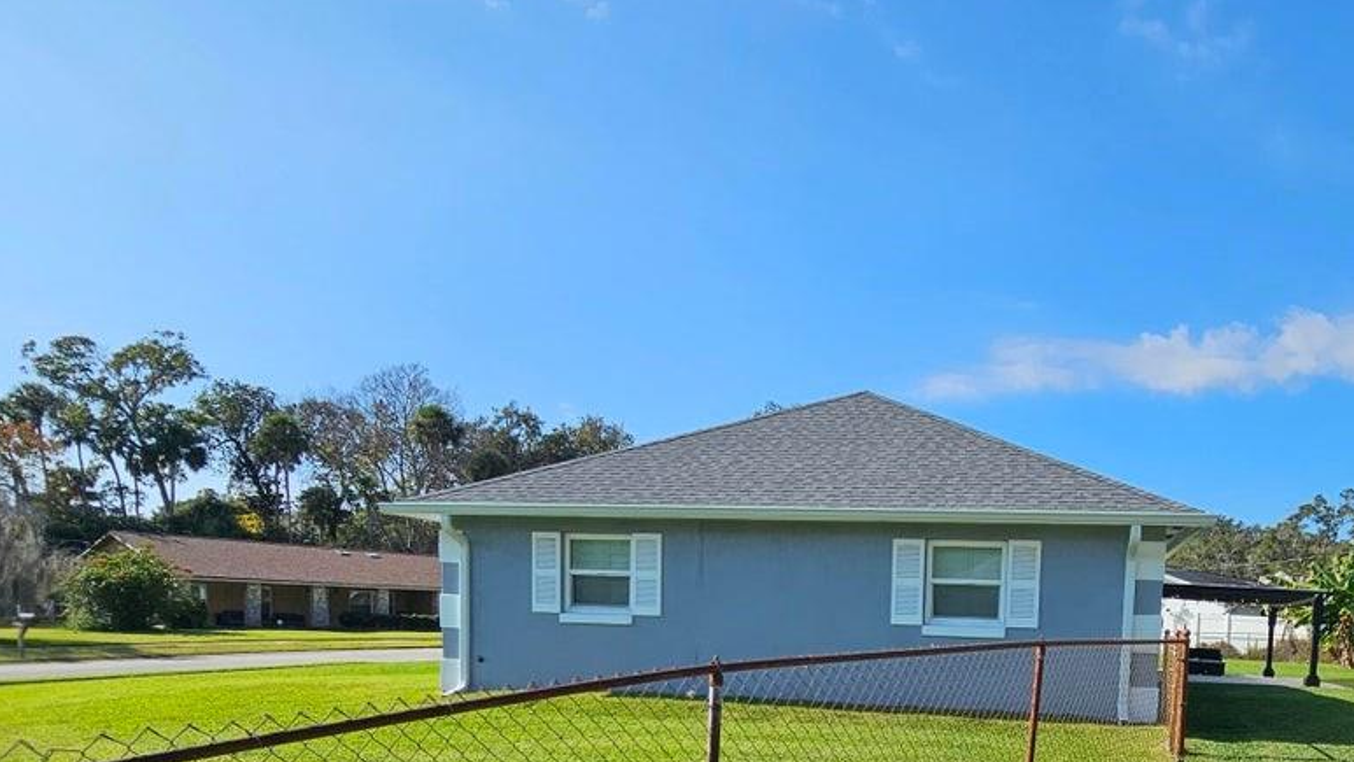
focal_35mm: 25
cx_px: 910
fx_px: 898
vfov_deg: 41.6
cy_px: 711
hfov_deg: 71.7
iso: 50
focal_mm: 2.2
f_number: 2.2
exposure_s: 1/3333
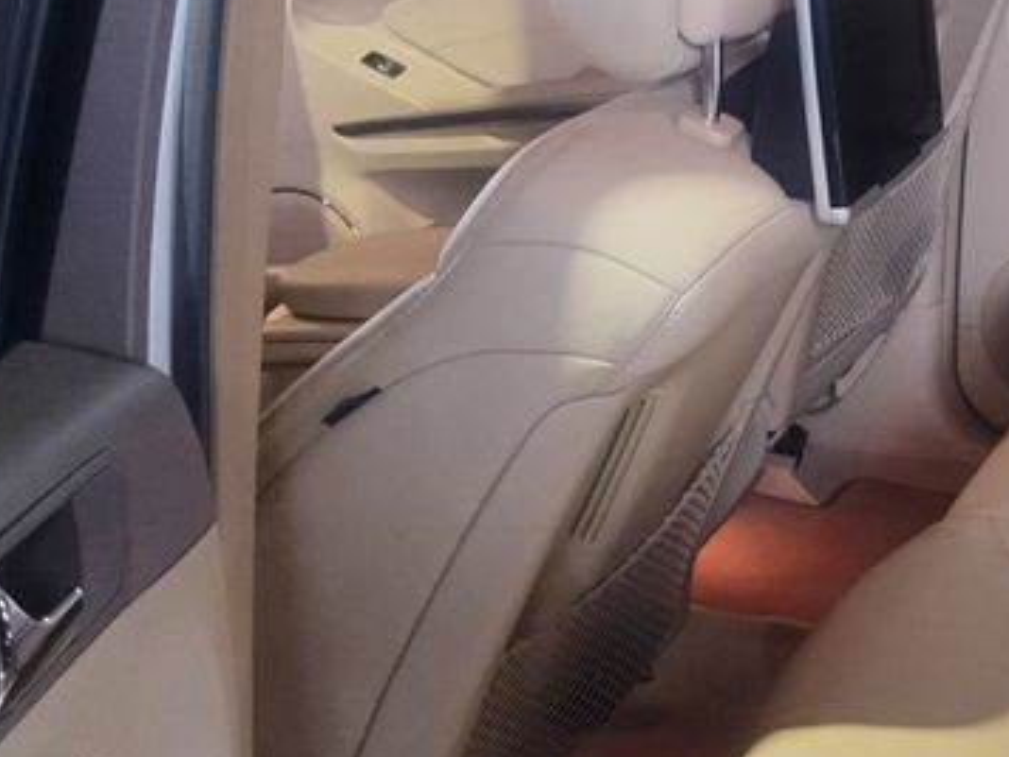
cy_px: 272
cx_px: 864
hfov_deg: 26.3
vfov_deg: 20.4
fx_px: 2099
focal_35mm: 72
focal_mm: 4.71
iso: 157
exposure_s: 1/40
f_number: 1.7
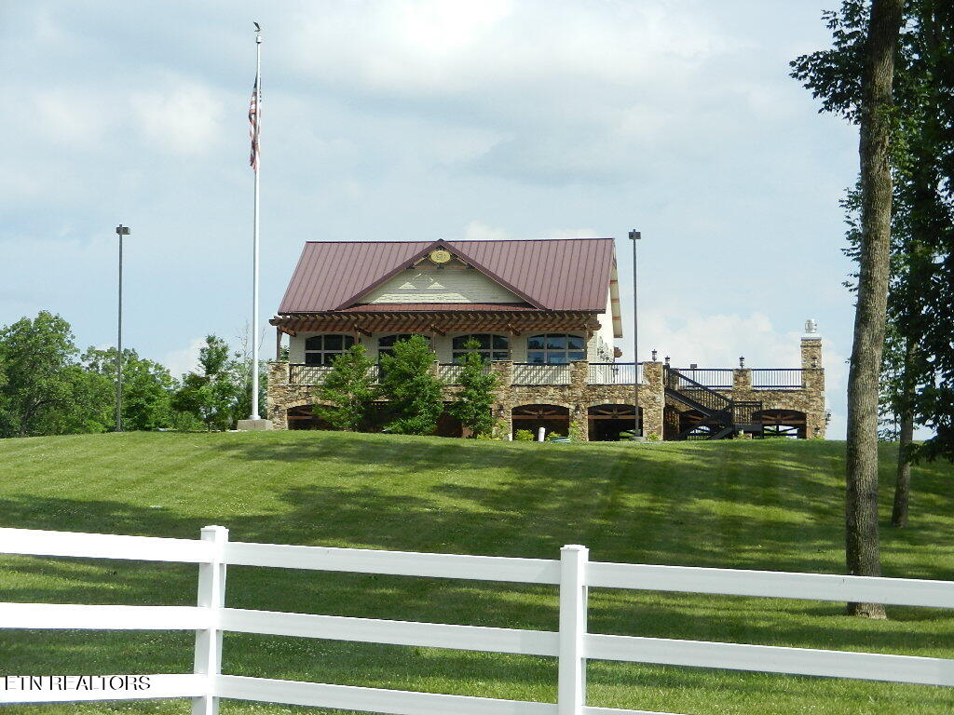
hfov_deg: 25.0
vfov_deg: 18.9
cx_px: 477
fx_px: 2150
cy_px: 358
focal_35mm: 78
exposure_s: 1/800
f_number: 4.8
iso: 160
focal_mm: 14.1
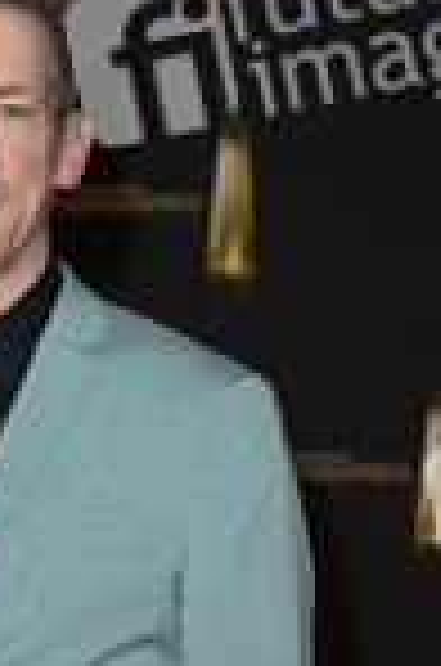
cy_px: 716
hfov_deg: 6.7
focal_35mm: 203
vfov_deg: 10.1
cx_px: -112
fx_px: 3747
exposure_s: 1/250
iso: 1000
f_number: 5
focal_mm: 75
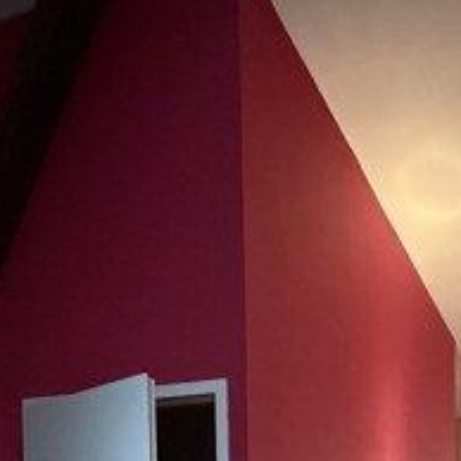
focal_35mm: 51
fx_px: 768
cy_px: 570
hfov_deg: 31.3
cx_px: 442
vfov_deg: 28.5
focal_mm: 2.22
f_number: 2.2
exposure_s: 1/50
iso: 800
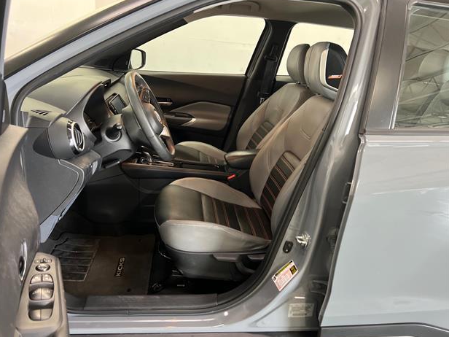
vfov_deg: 51.4
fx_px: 350
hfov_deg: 65.3
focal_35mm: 27
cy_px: 169
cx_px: 218
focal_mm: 5.7
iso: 320
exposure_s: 1/60
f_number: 1.5
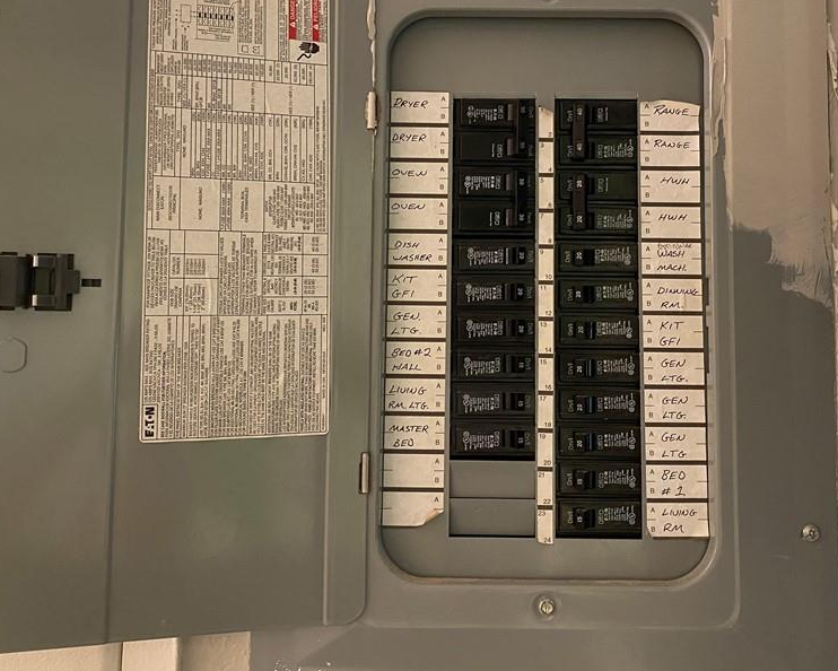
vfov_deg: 42.0
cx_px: 463
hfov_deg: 51.4
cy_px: 262
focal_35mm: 35
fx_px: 868
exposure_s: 1/40
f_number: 1.8
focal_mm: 4.25
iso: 500
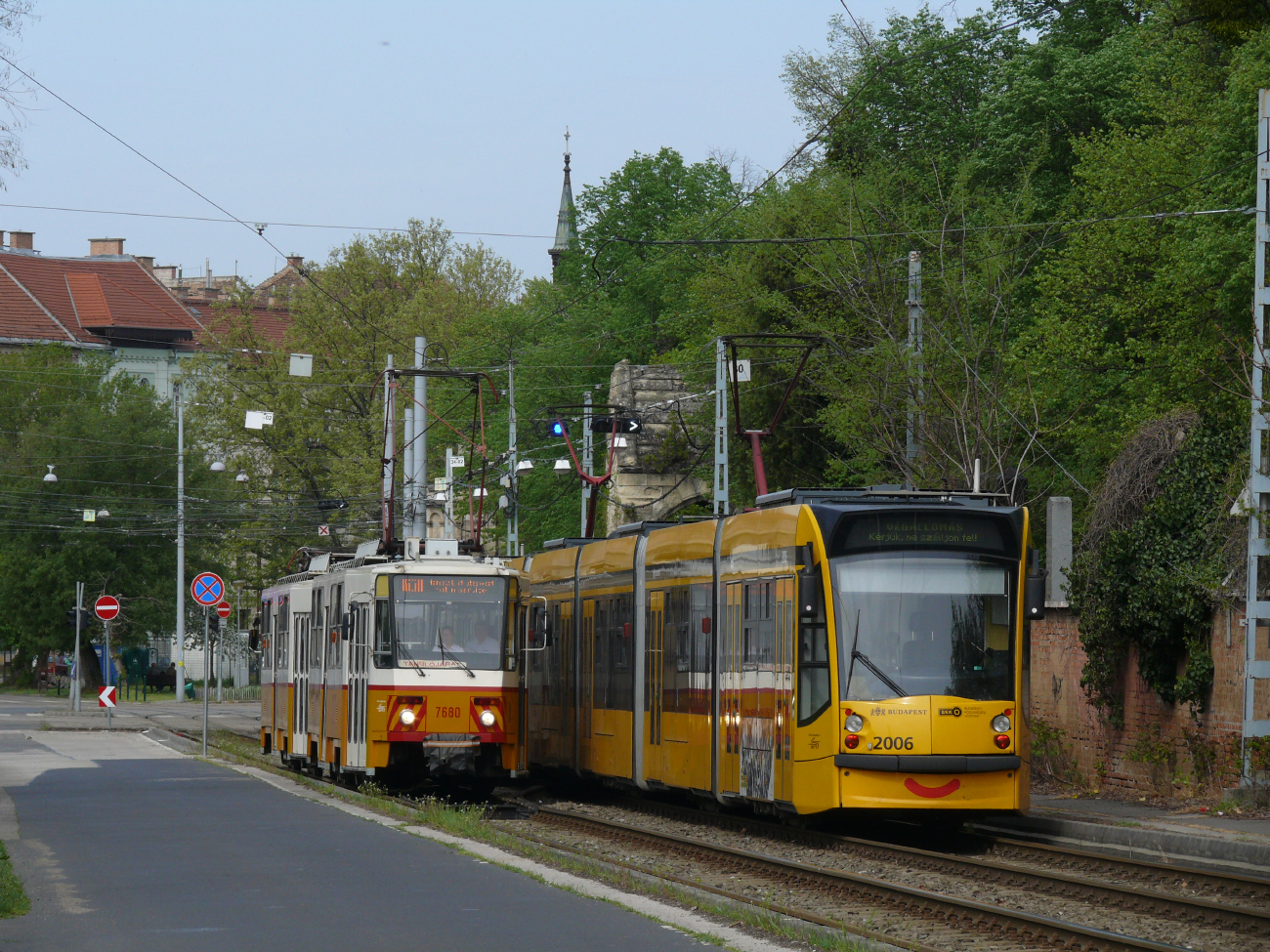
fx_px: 7301
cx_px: 635
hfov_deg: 9.9
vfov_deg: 7.5
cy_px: 476
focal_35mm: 199
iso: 100
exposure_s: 1/400
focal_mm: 42.2
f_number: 5.6
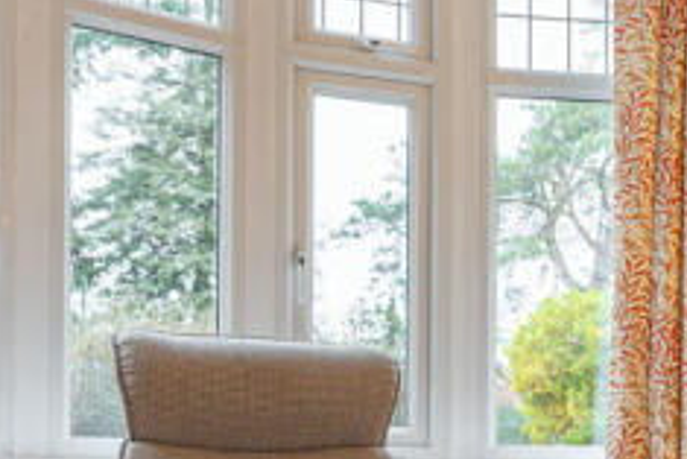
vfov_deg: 19.7
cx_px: 741
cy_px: 469
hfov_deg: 27.7
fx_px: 1279
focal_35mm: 67
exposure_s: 1/125
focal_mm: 24
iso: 320
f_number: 4.5
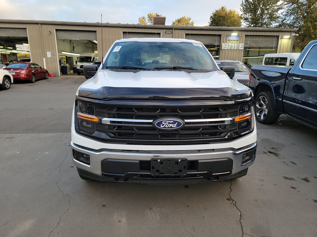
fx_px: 220
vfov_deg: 56.8
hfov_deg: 71.6
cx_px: 158
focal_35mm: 24
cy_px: 118
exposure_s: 1/119
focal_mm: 6.7
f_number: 1.8
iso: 83
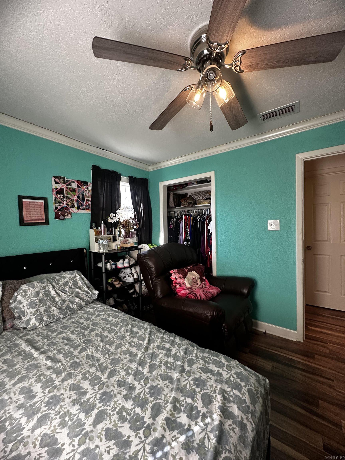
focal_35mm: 14
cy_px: 230
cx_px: 172
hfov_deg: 85.7
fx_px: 186
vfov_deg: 102.1
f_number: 2.2
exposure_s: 1/120
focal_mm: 2.22
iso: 320
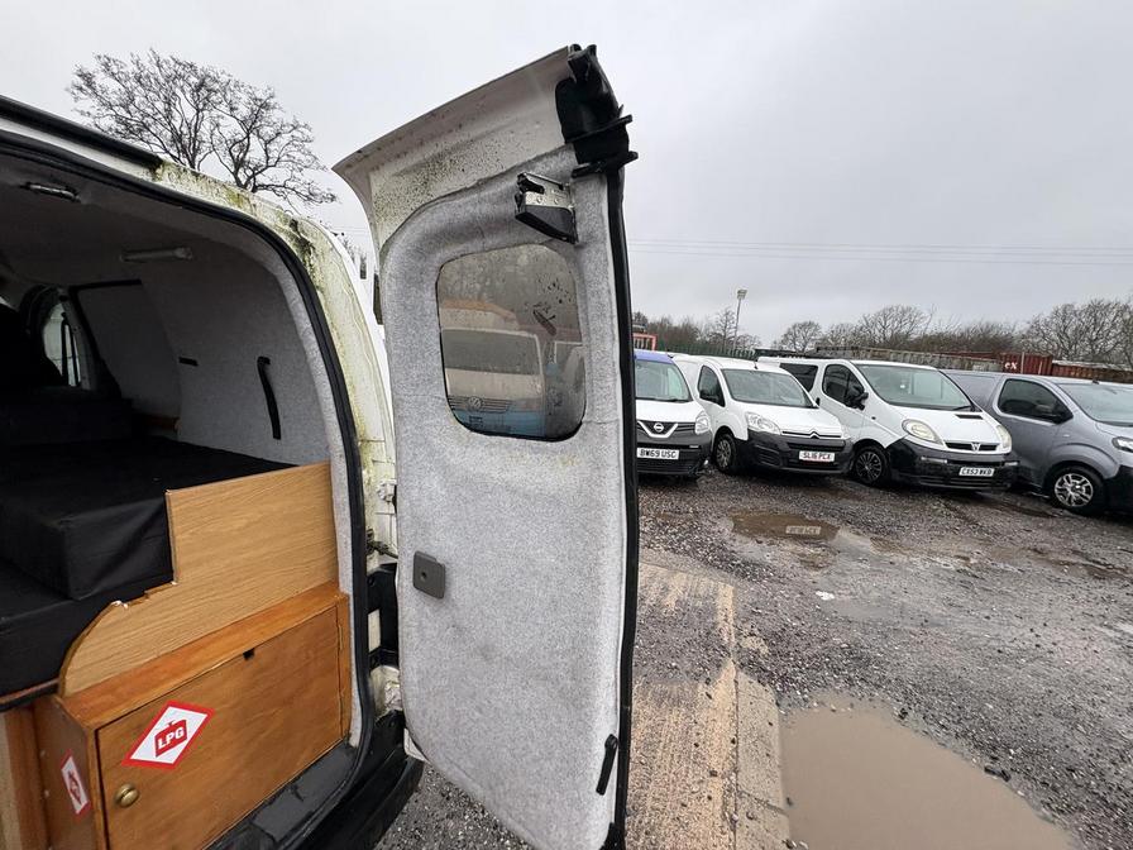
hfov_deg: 102.1
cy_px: 425
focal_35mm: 14
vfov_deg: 85.7
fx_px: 458
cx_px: 566
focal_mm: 2.22
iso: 40
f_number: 2.2
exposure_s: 1/99
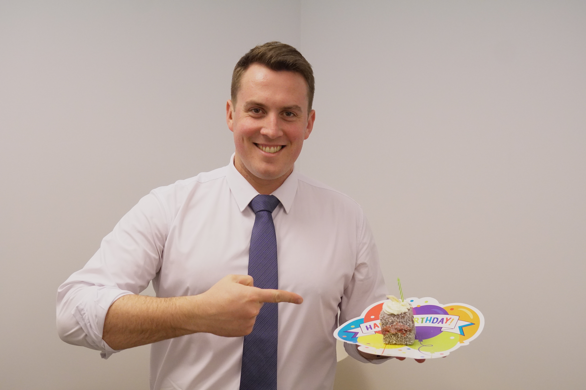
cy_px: 195
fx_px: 659
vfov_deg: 33.0
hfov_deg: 47.9
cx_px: 293
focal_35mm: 40
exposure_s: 1/200
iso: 3200
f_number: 4
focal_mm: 27
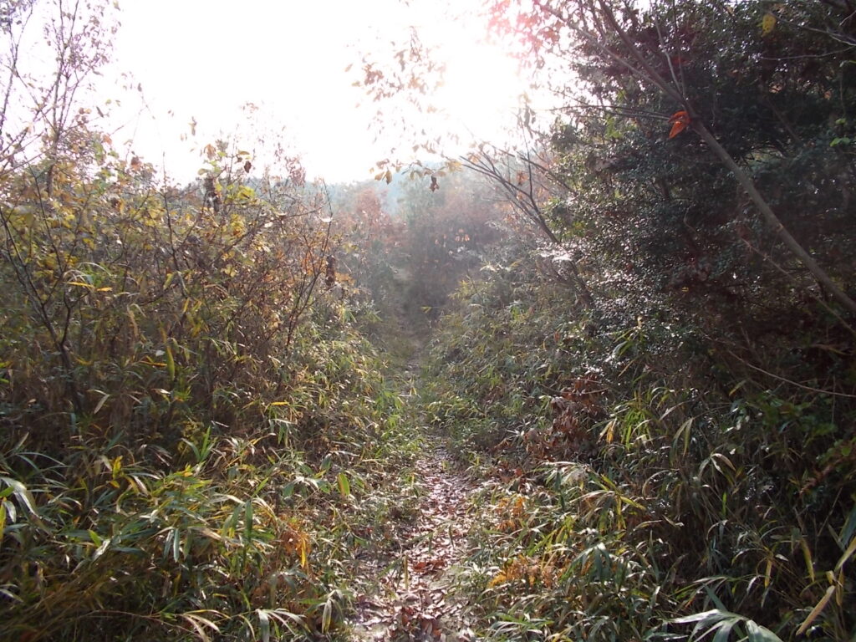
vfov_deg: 53.1
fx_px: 643
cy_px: 321
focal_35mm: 26
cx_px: 428
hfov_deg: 67.3
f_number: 3.2
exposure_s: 1/160
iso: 80
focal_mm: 4.6
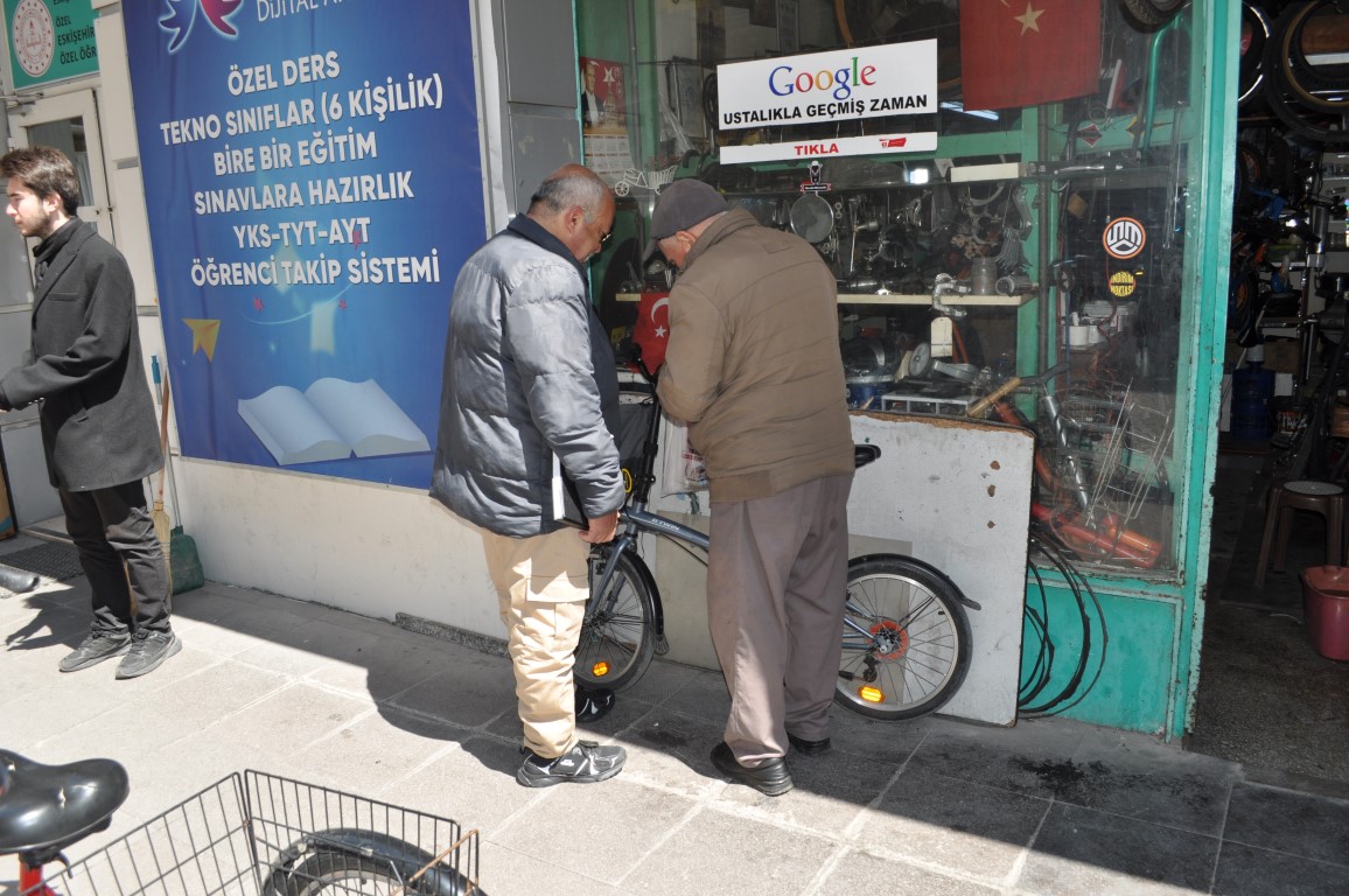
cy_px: 448
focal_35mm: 27
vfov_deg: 47.8
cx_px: 674
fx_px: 1011
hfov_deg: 67.4
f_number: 7.1
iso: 200
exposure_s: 1/200
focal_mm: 18
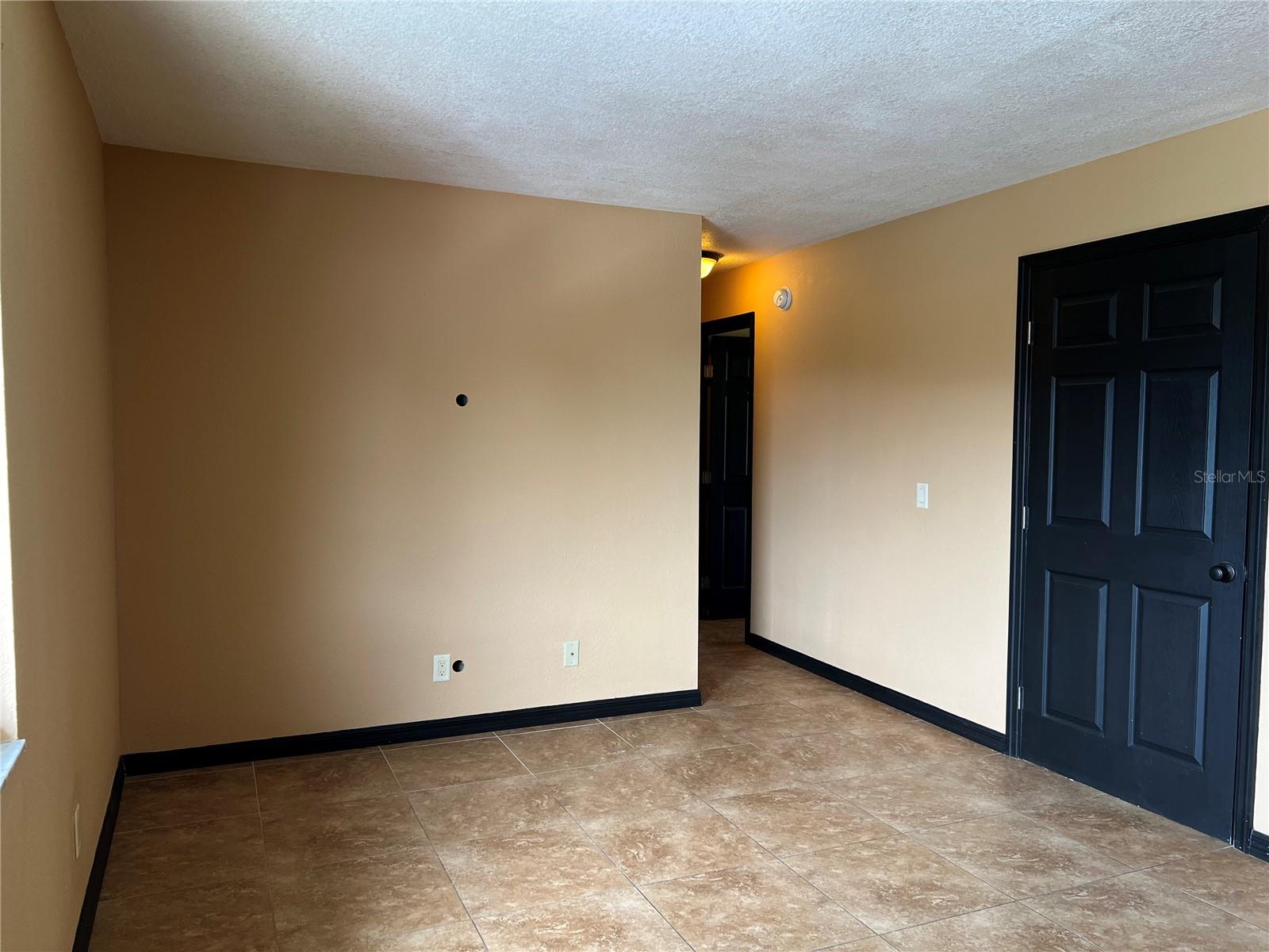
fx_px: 953
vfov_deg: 53.1
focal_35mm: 26
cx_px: 634
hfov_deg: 67.3
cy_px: 476
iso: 80
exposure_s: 1/60
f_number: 1.5
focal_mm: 5.7
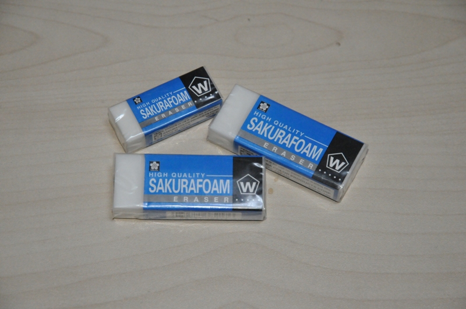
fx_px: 1648
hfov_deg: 16.1
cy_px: 154
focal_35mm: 128
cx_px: 233
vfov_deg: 10.7
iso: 3200
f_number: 7.1
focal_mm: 85
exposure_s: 1/60
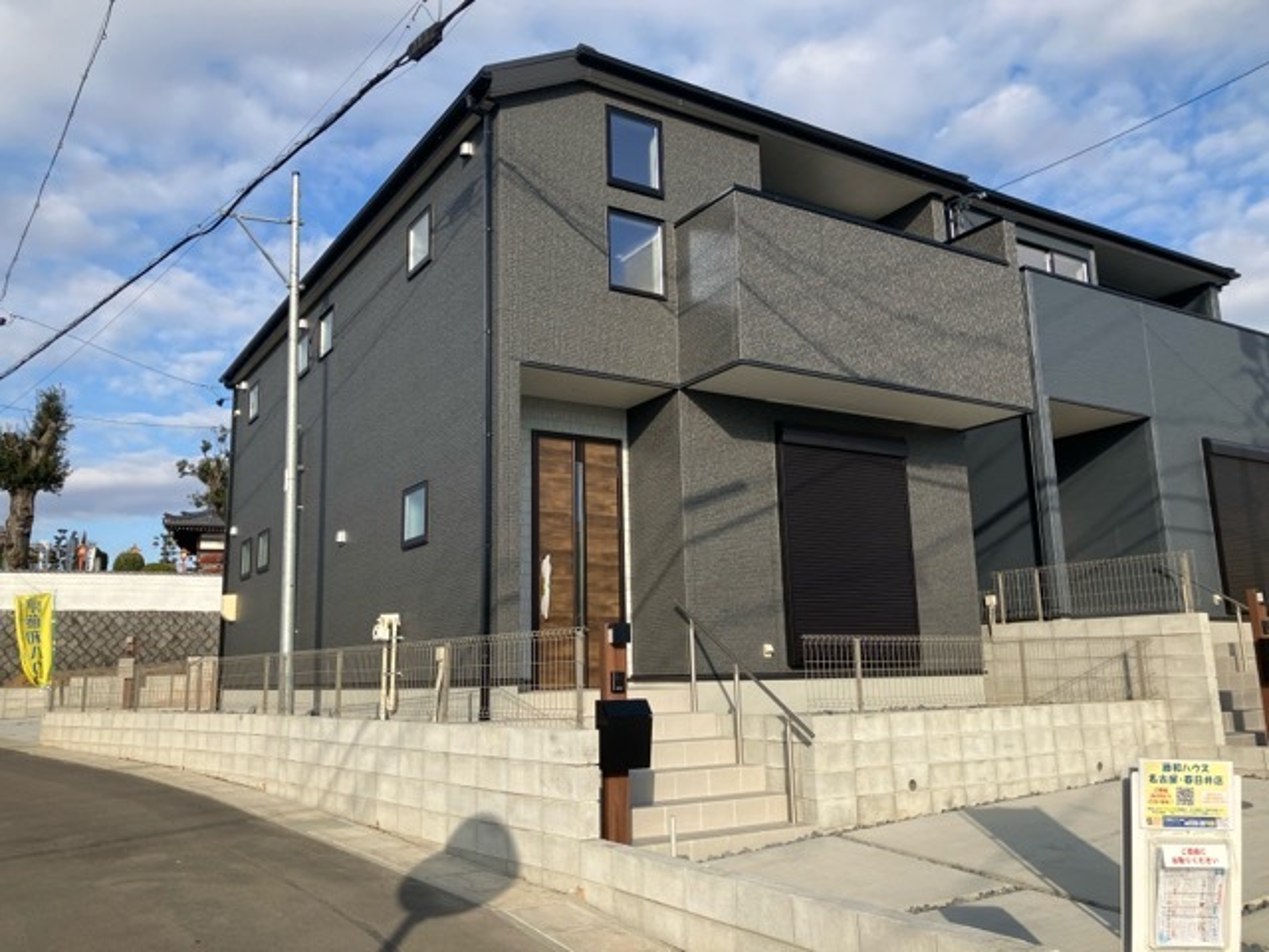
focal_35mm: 28
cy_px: 476
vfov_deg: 49.7
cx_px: 634
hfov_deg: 63.4
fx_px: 1026
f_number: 1.8
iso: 32
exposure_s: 1/1499
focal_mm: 3.99
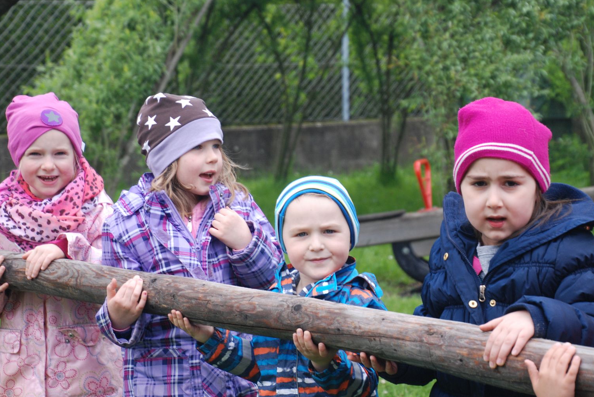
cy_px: 201
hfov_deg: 18.4
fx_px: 1833
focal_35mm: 111
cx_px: 304
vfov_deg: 12.4
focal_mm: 70
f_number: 5.3
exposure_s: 1/100
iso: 400
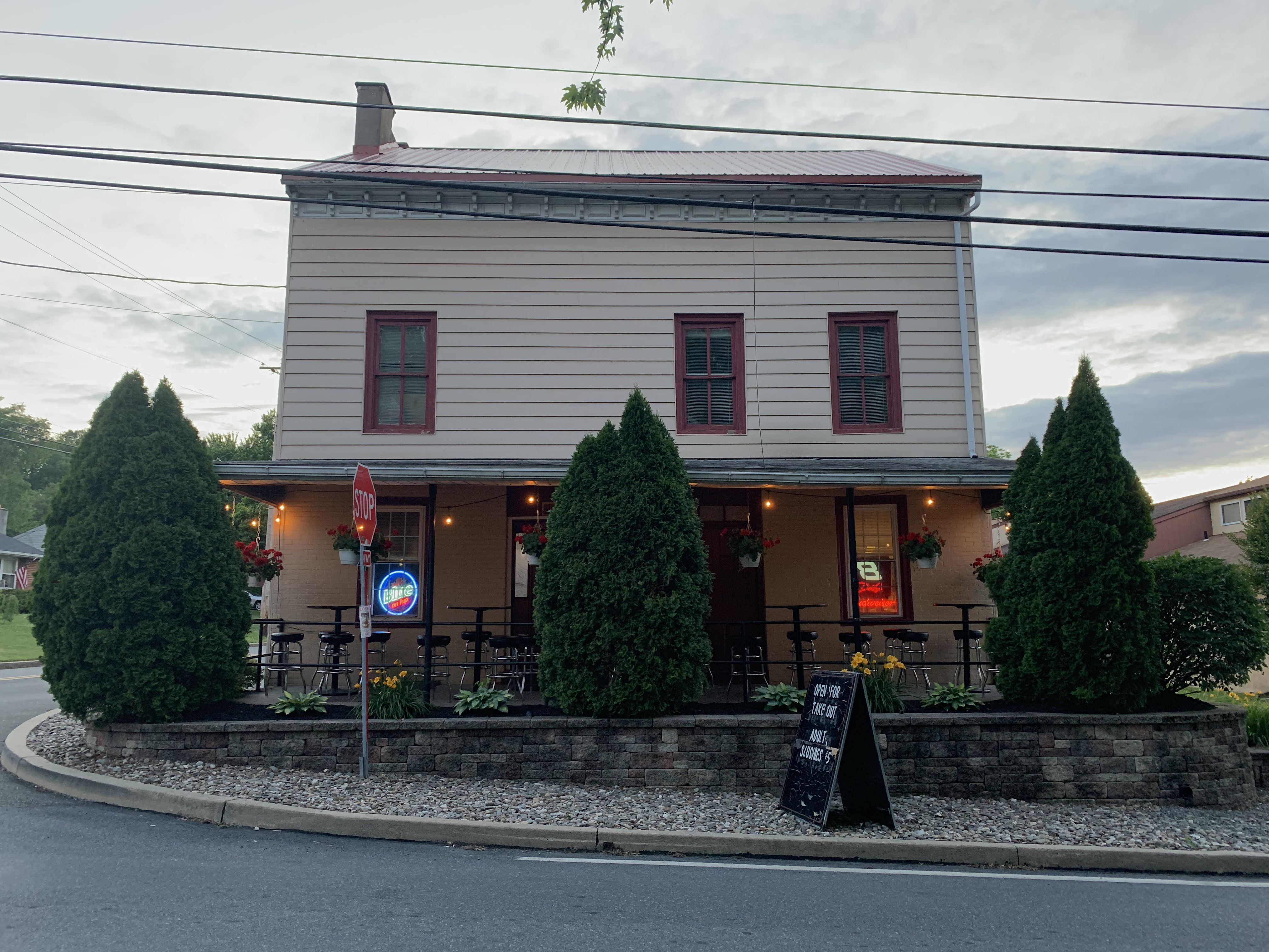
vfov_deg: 53.1
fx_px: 953
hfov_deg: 67.3
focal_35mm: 26
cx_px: 634
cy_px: 476
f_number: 1.8
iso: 400
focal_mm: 4.25
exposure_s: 1/54
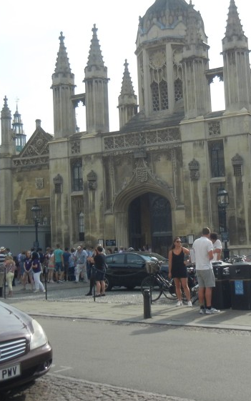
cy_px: 166
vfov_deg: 35.0
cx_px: 172
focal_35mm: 58
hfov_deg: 22.3
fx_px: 634
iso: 160
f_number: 7
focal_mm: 5.4
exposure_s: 1/412
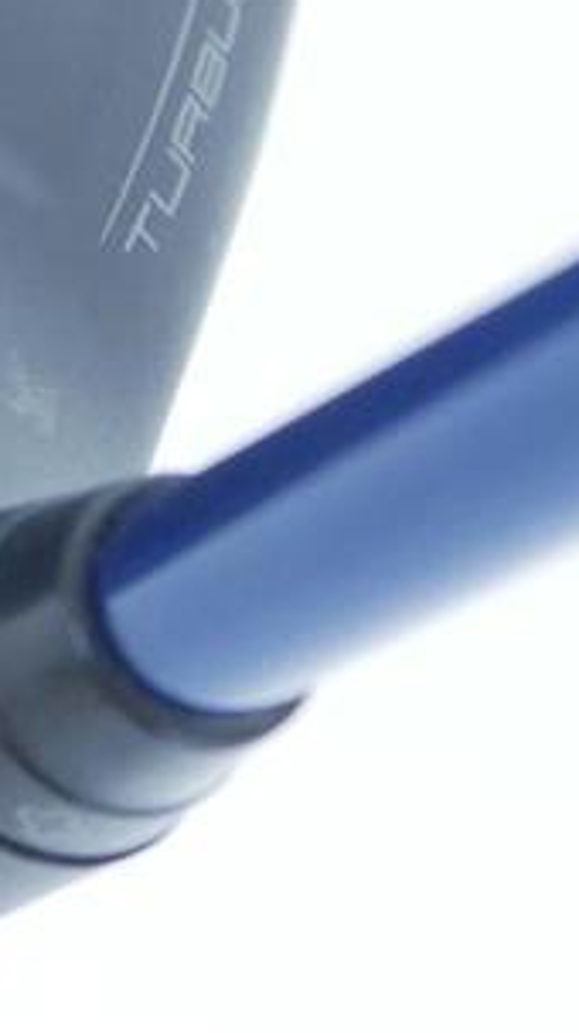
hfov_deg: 5.0
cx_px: -1047
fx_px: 6290
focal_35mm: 230
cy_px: 89
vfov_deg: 9.3
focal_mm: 25
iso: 1600
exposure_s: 1/50
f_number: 4.5
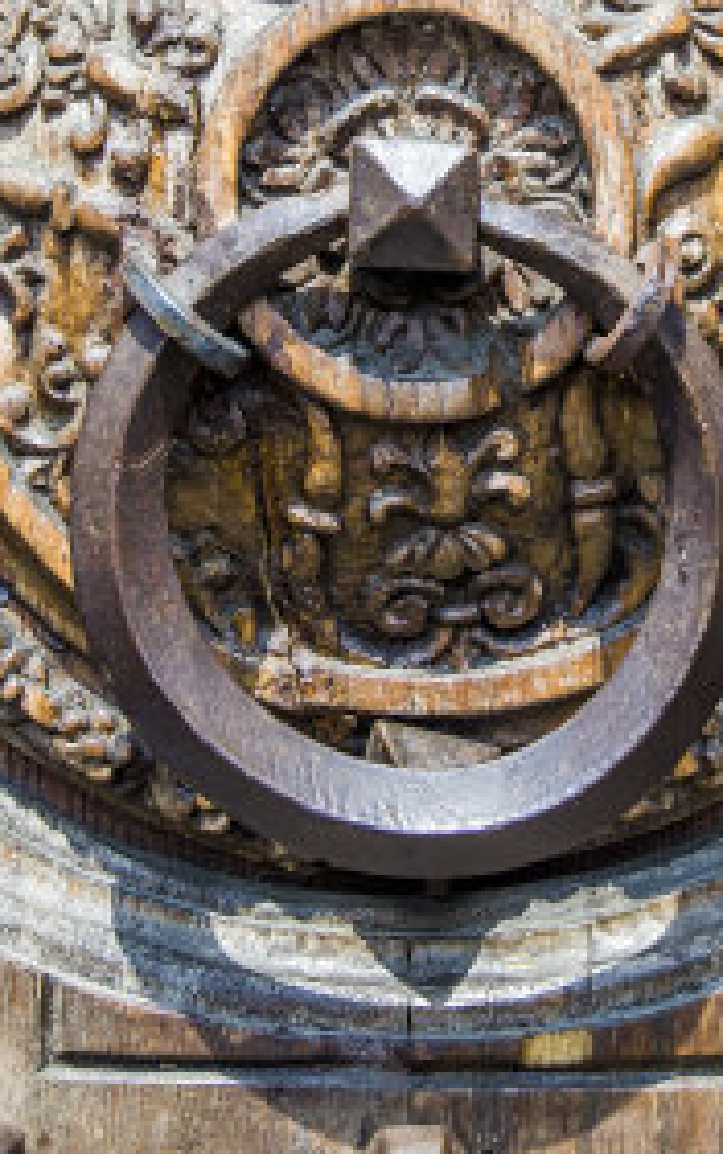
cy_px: 156
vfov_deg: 16.8
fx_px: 3875
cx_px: 423
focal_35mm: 123
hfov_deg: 10.7
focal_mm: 37
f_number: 5
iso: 400
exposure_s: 1/1000
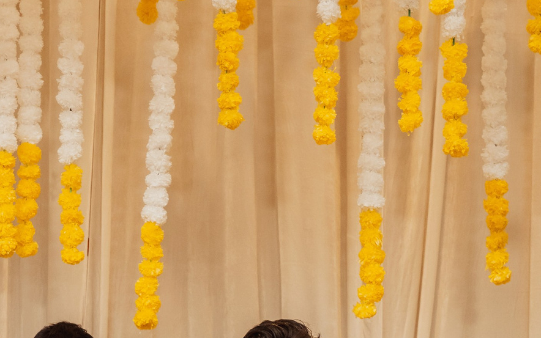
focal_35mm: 118
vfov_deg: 10.9
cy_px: 409
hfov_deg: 17.6
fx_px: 1740
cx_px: 184
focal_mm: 40
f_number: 4
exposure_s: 1/200
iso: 1250
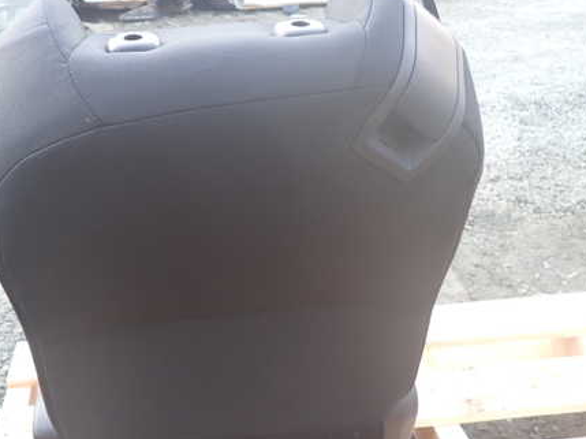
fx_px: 592
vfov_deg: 40.6
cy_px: 215
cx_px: 206
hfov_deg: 51.9
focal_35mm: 35
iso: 200
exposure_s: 1/60
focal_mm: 4.5
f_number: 2
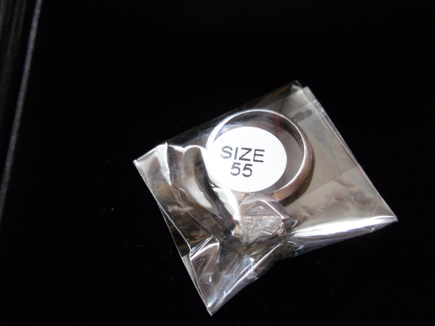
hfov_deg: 42.1
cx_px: 218
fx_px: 566
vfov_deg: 32.2
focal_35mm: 45
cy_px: 163
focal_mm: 6.3
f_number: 3.5
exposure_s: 1/20
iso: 400
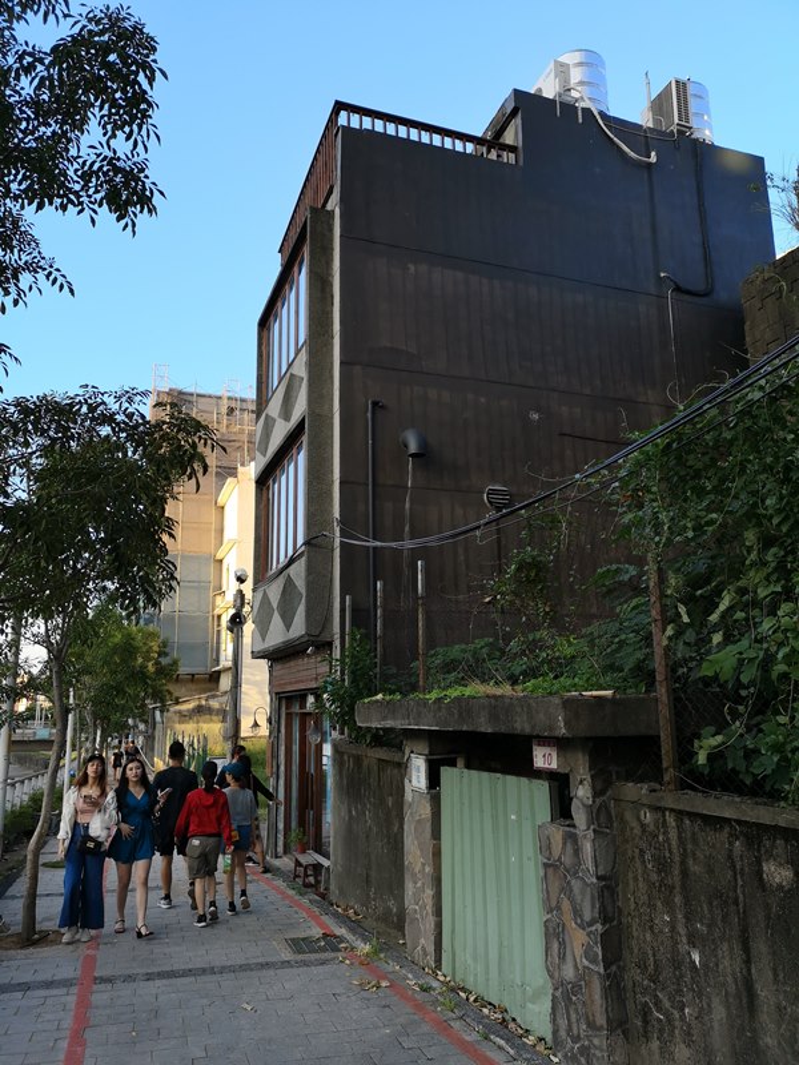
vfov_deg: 65.3
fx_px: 831
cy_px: 532
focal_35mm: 27
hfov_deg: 51.4
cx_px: 400
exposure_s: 1/336
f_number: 1.8
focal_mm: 3.95
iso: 50
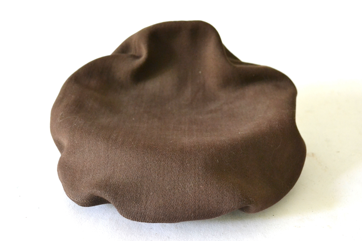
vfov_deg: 31.9
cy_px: 120
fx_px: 422
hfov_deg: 46.4
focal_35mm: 42
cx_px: 181
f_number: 5.6
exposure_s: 1/25
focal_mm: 28
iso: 2500
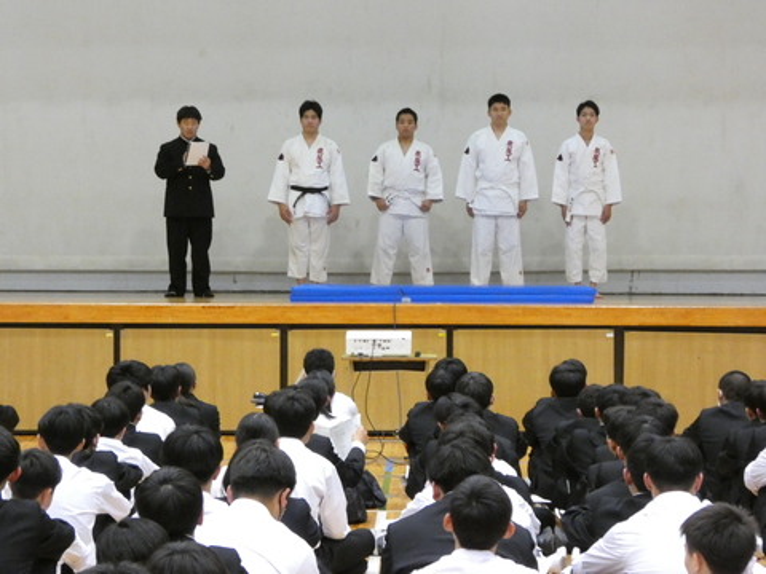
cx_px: 383
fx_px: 3054
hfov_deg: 14.3
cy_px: 287
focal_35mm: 138
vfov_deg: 10.7
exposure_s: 1/40
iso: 1600
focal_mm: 24.7
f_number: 5.3
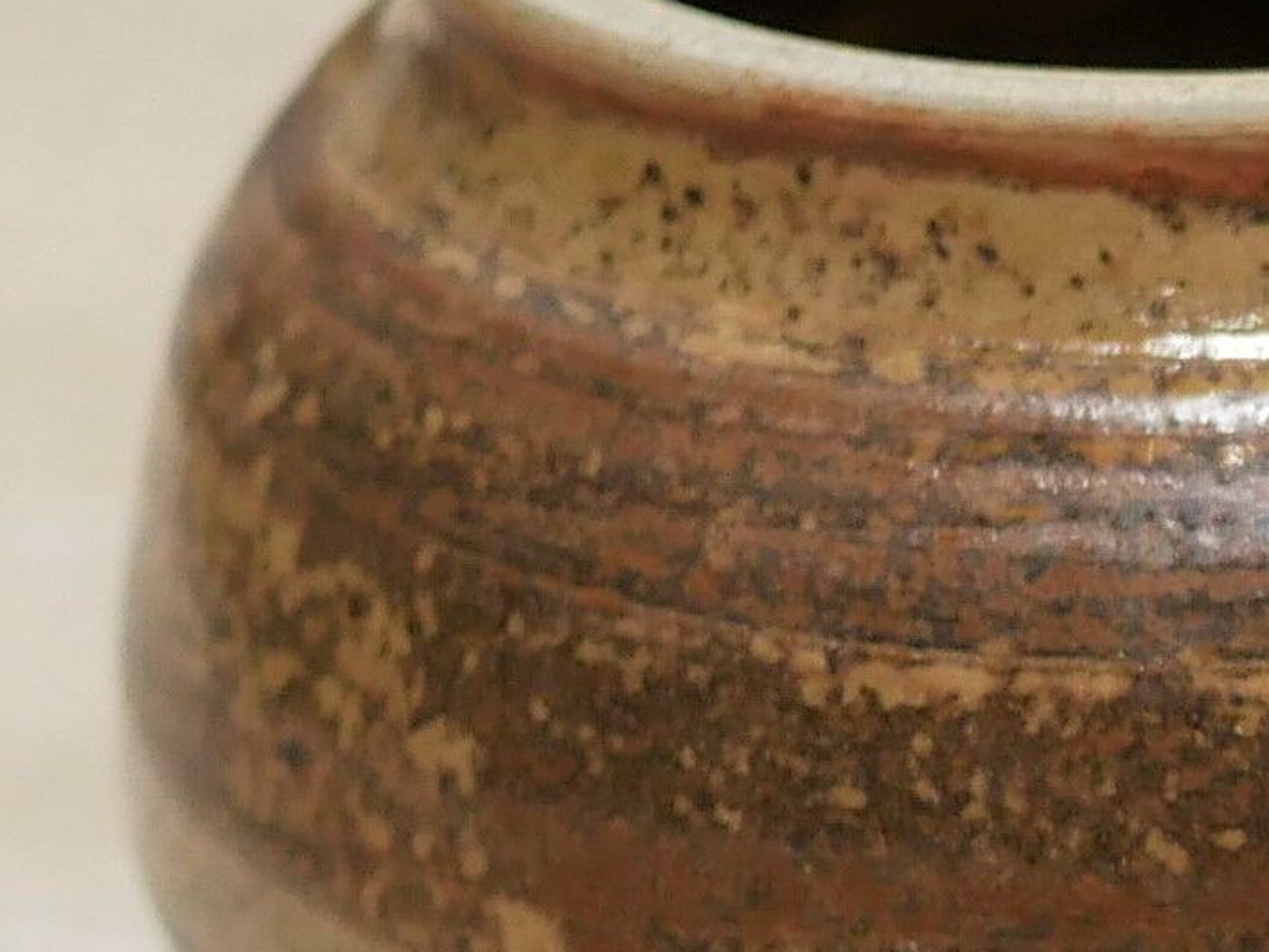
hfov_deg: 7.2
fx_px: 9535
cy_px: 1184
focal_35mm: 260
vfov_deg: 5.7
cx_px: 3007
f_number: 1.7
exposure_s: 1/60
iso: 500
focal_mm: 20
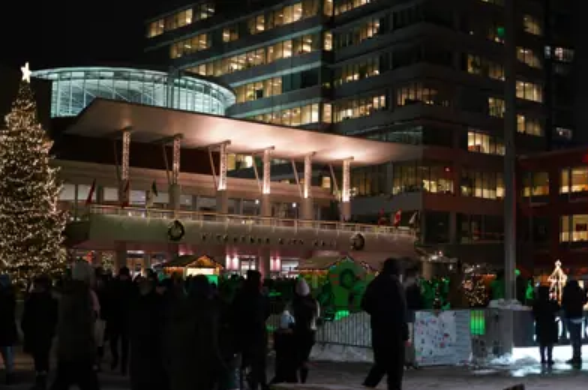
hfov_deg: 38.9
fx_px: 832
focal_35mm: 51
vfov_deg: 26.4
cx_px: 294
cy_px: 197
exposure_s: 1/160
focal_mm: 50
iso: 2500
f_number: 2
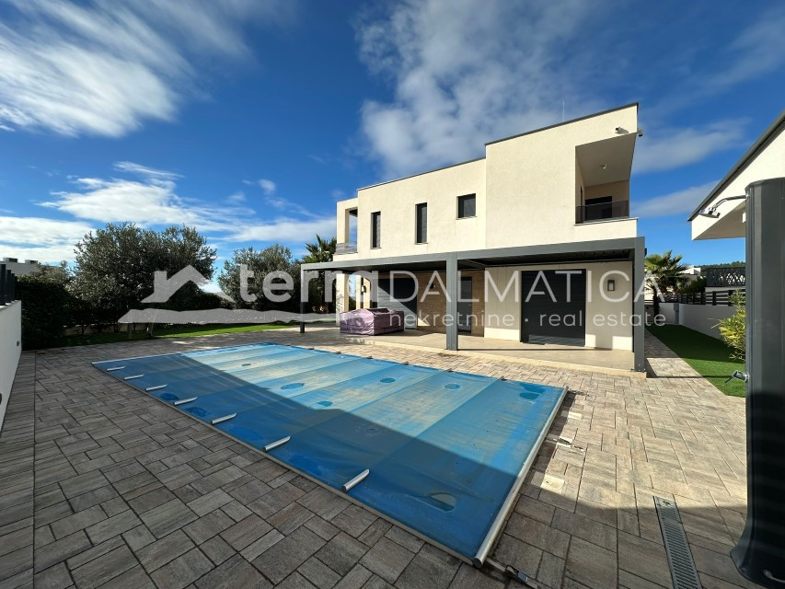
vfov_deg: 85.7
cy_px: 294
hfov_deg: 102.1
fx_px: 318
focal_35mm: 14
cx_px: 392
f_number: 2.2
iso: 50
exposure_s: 1/3205
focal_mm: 2.22
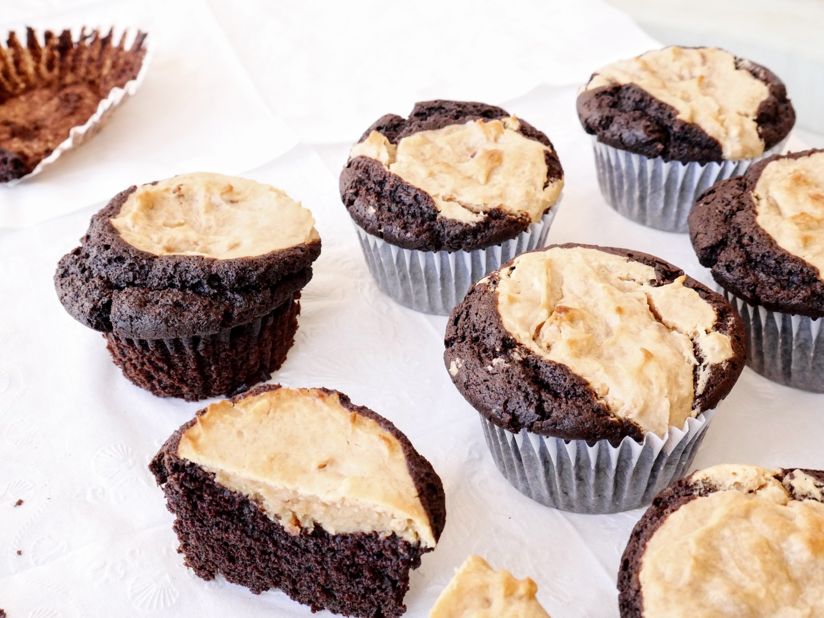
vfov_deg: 31.5
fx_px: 1095
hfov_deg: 41.2
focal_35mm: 46
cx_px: 412
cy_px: 309
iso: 3200
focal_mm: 23
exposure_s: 1/80
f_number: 9
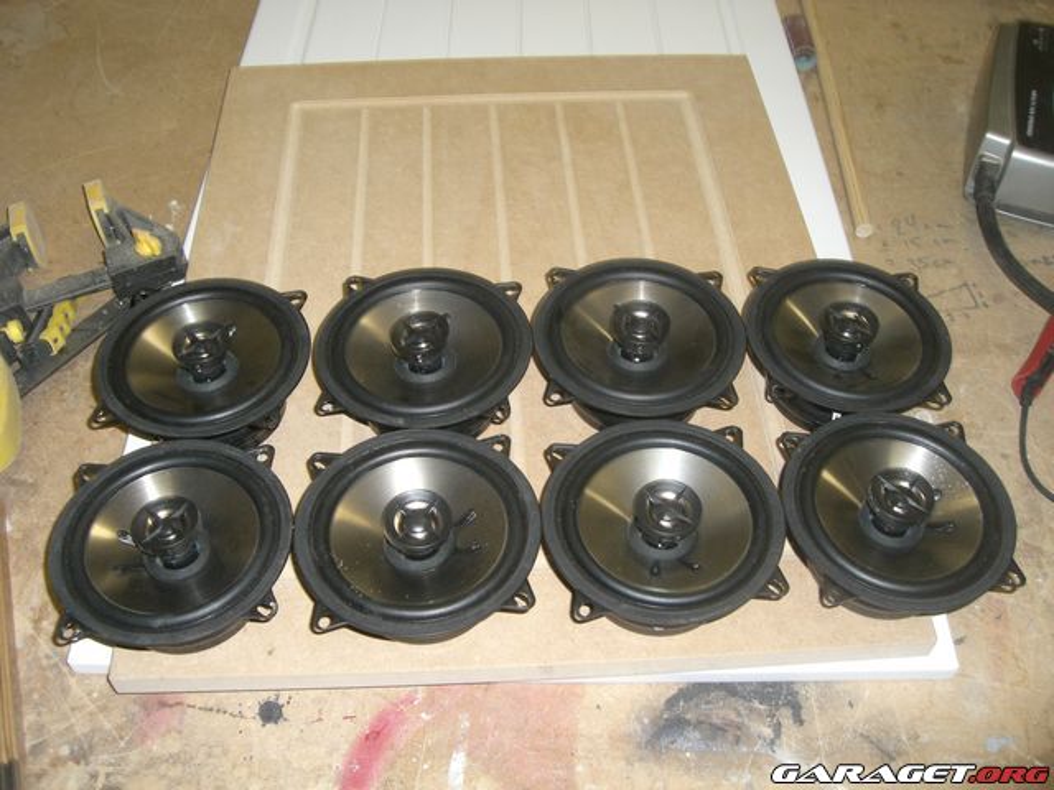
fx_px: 1157
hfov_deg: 49.0
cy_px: 395
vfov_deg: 37.7
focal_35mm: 38
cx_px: 527
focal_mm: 6.2
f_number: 2.7
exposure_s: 1/60
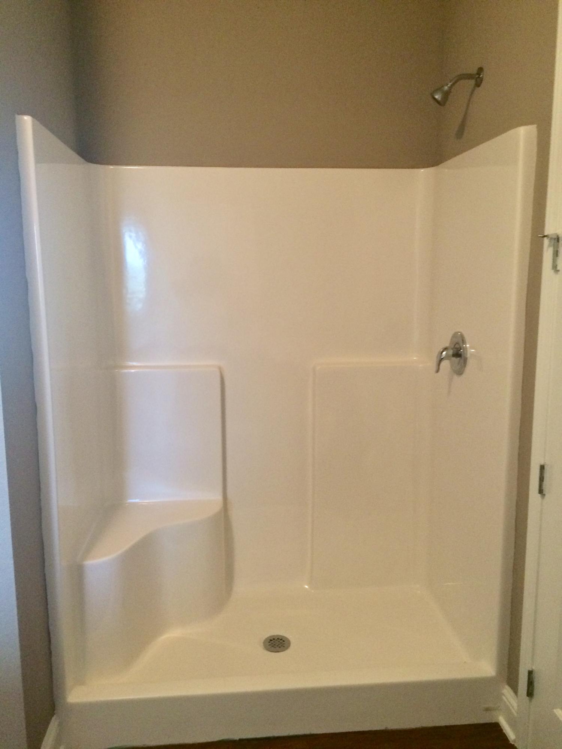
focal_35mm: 29
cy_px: 374
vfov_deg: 61.7
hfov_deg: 48.2
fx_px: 628
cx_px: 281
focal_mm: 4.15
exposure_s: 1/30
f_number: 2.2
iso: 250
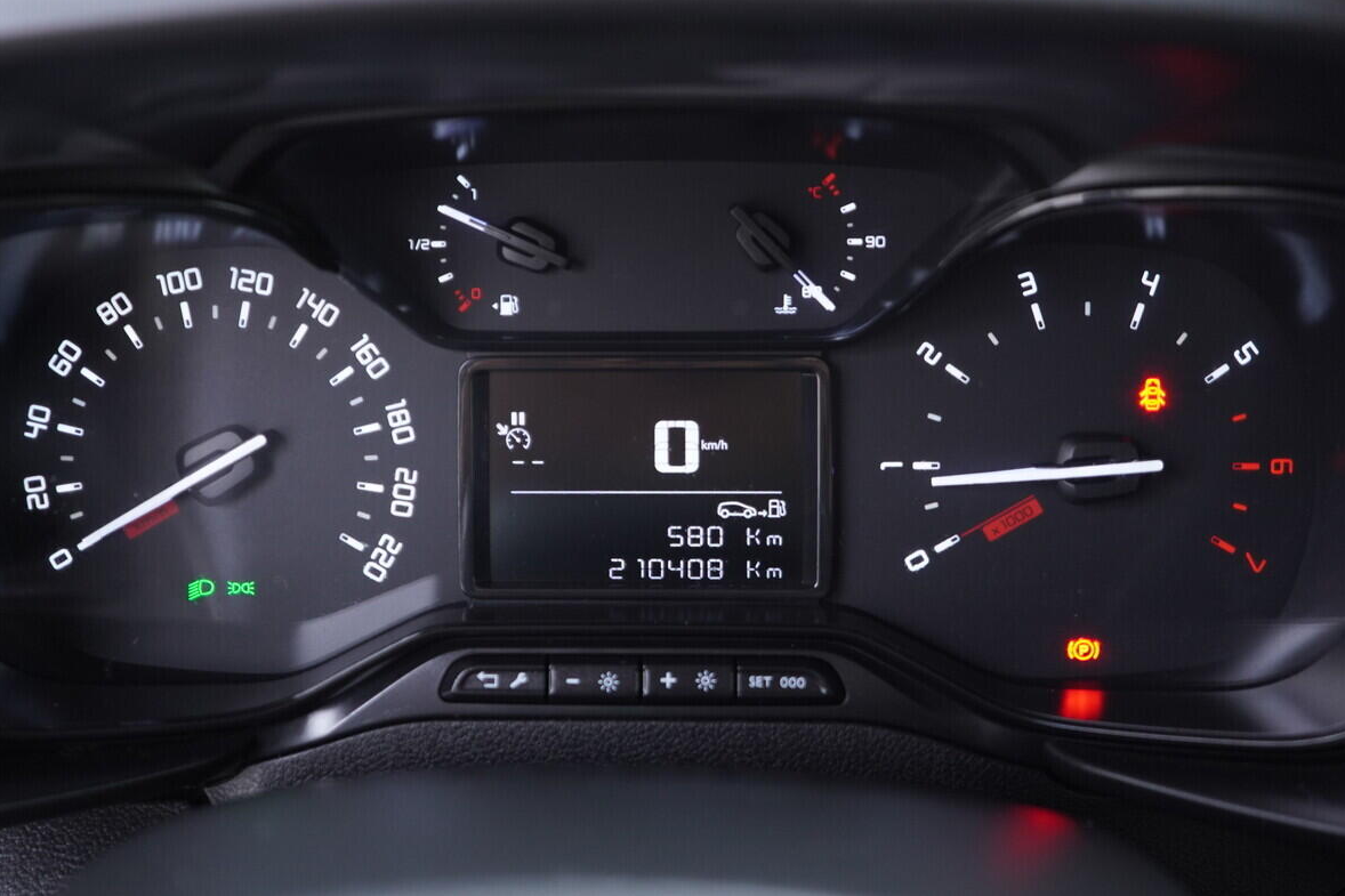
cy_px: 406
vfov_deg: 30.5
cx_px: 618
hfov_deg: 44.5
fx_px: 1644
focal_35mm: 44
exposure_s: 1/40
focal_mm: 24
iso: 500
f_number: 2.8
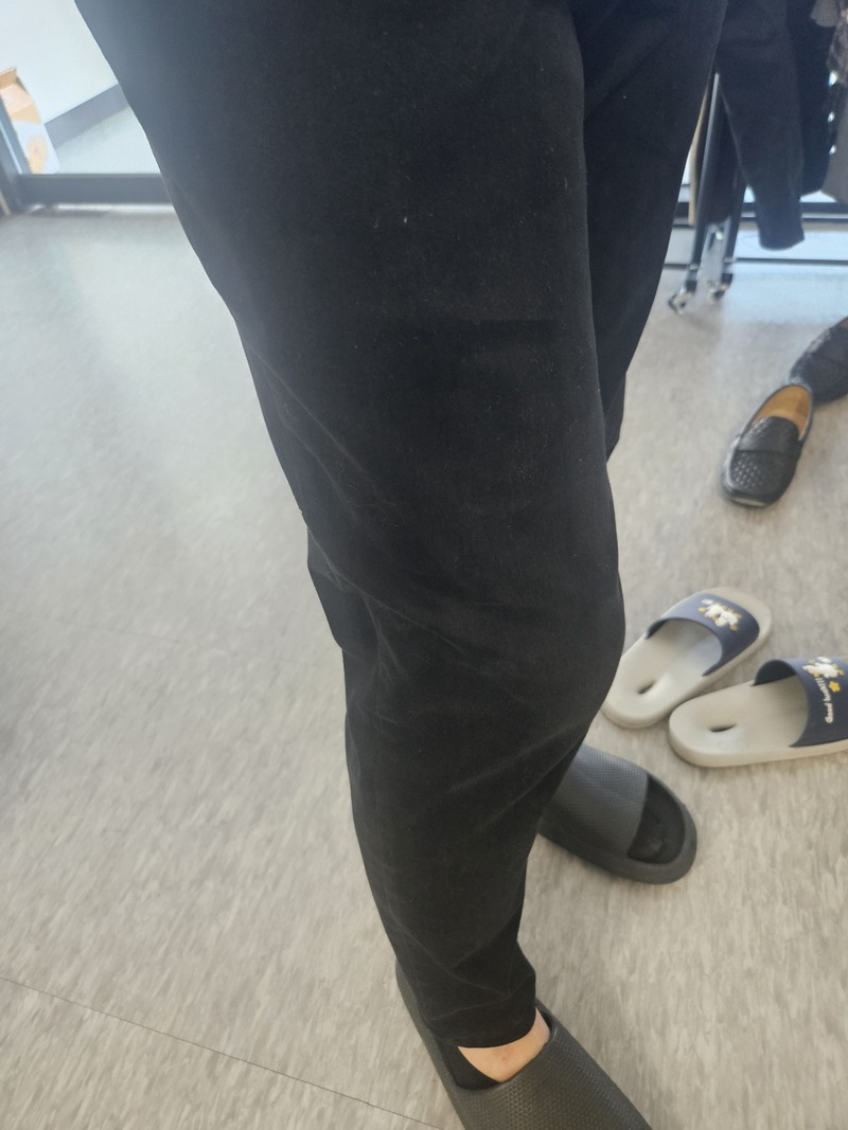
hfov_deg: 58.9
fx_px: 751
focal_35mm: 23
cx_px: 424
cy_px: 565
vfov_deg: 73.9
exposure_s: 1/40
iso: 500
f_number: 1.8
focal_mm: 5.4
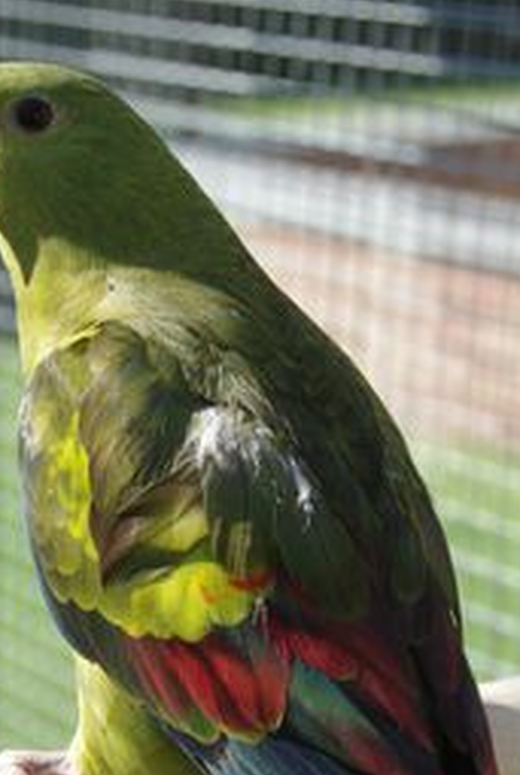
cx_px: 155
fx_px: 2913
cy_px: 608
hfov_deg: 10.2
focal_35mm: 135
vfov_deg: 15.1
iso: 100
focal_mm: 48
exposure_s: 1/125
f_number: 6.7
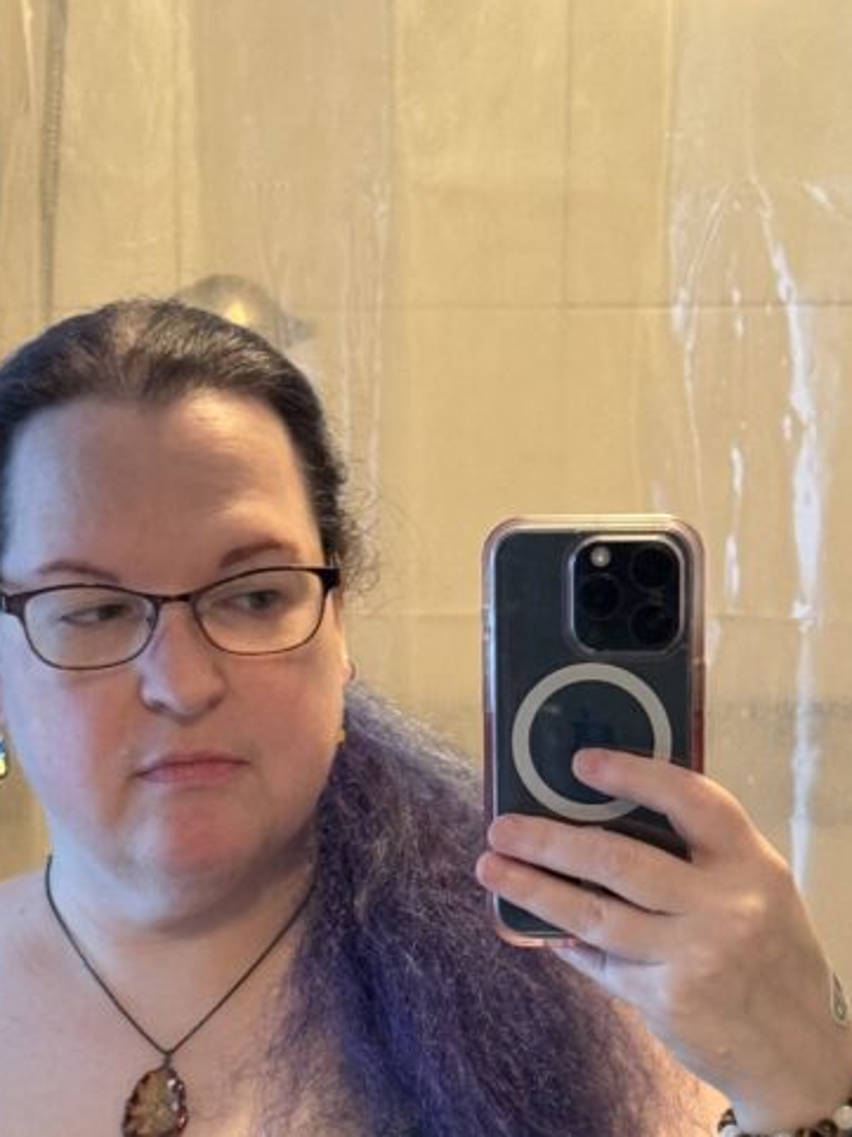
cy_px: 1109
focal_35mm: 102
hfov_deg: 14.5
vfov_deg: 18.8
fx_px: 3350
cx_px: 345
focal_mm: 6.76
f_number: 1.78
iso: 500
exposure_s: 1/40
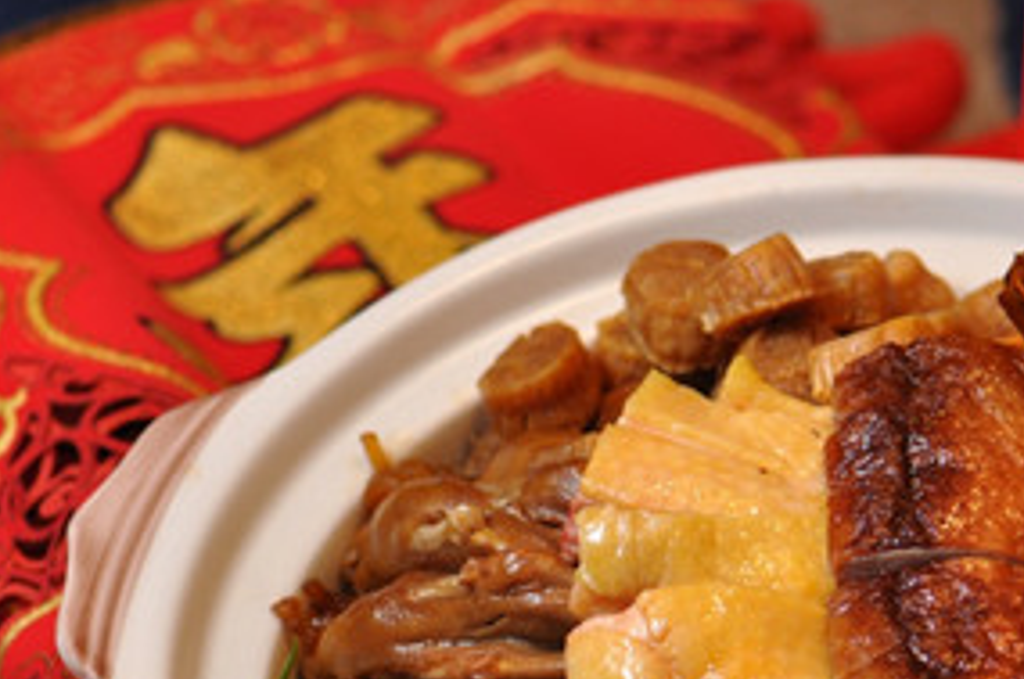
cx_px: 801
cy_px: 701
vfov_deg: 4.1
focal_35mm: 331
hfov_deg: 6.2
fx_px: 9401
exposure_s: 1/60
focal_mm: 105
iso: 500
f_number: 4.5
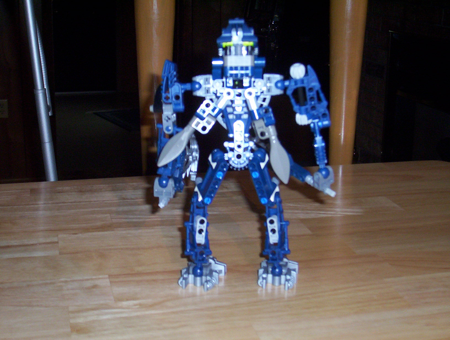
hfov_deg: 29.3
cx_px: 225
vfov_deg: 22.3
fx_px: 860
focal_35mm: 66
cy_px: 170
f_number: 3.26
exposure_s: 1/80.5
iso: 140
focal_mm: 8.74
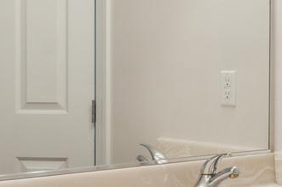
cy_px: 70
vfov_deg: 13.6
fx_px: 783
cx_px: 253
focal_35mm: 100
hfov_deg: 20.0
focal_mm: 16
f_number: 8
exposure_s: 1/30
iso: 400
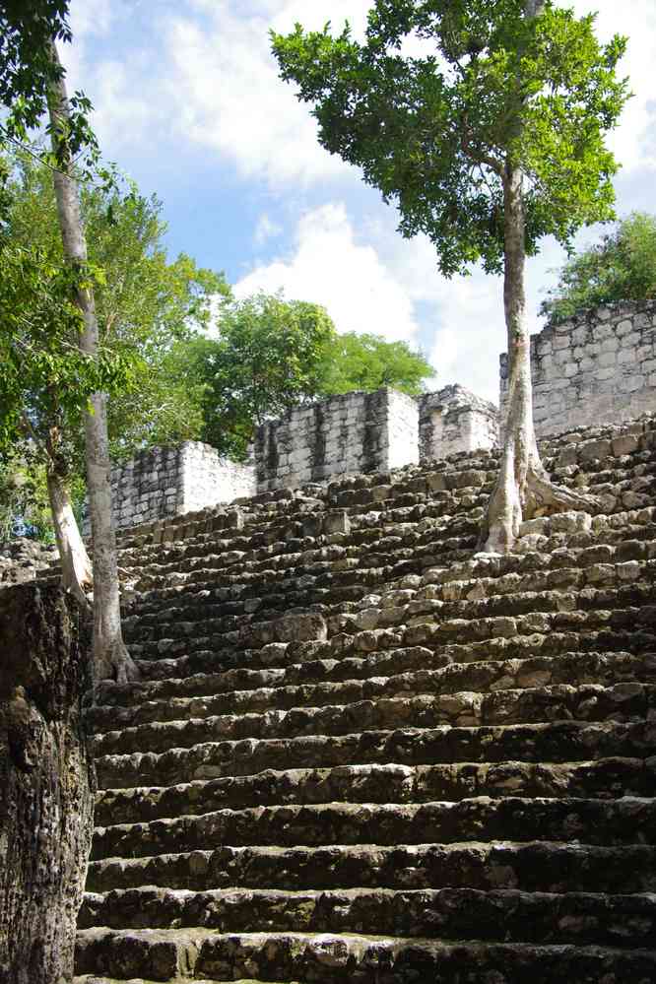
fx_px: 1339
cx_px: 328
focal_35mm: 49
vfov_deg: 40.3
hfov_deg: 27.5
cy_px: 492
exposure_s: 1/60
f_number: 7.1
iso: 200
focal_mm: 32.5
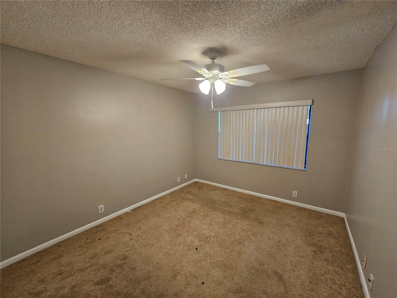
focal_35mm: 13
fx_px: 149
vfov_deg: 89.9
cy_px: 149
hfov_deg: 106.2
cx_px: 198
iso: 250
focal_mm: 2.2
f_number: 2.2
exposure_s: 1/60
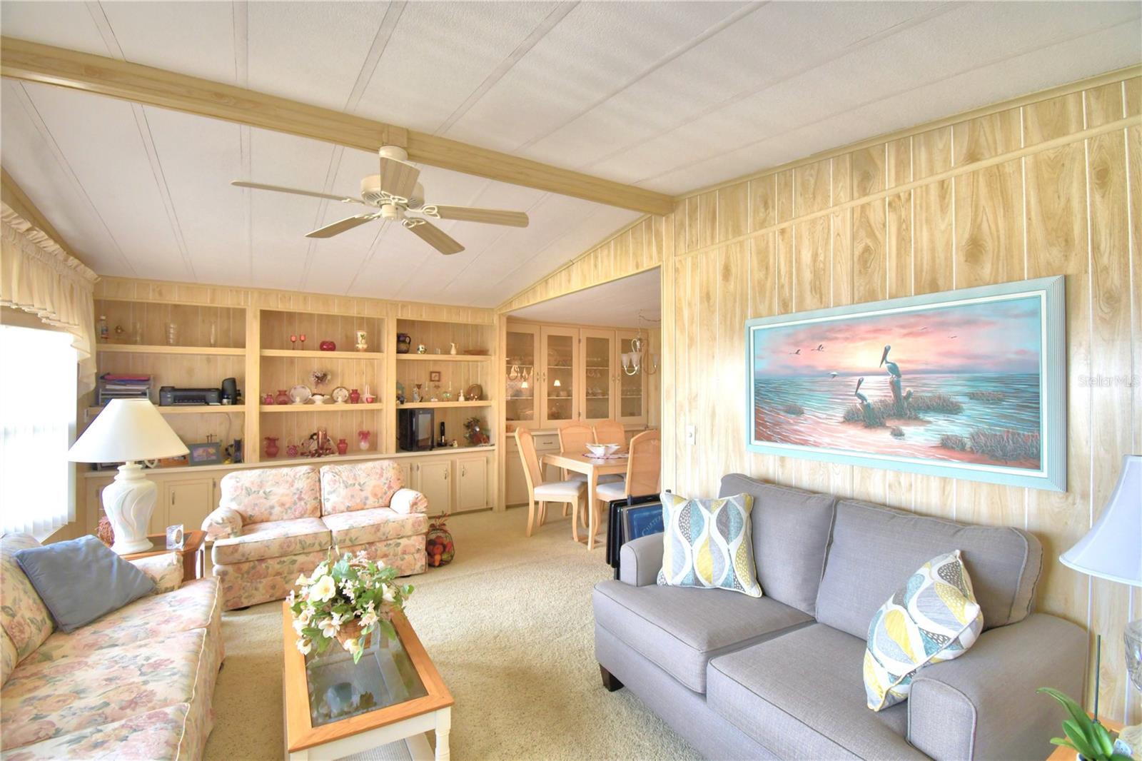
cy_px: 380
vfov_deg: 77.3
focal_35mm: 15
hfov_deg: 100.4
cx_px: 571
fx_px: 476
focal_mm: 10
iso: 400
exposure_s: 1/80
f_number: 4.5
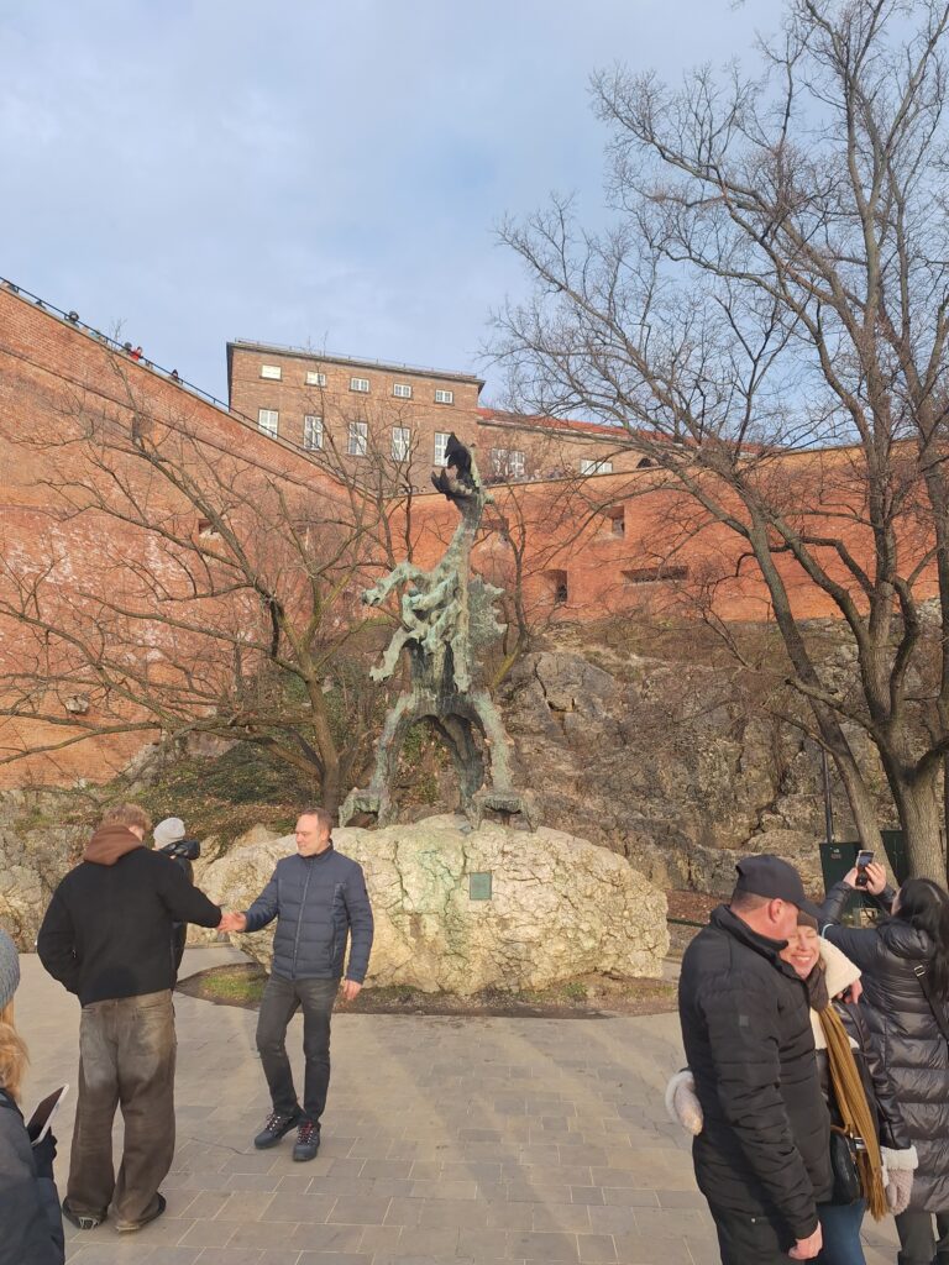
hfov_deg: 58.9
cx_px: 474
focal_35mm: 23
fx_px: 841
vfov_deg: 73.9
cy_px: 632
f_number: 1.8
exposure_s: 1/613
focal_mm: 5.54
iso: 40
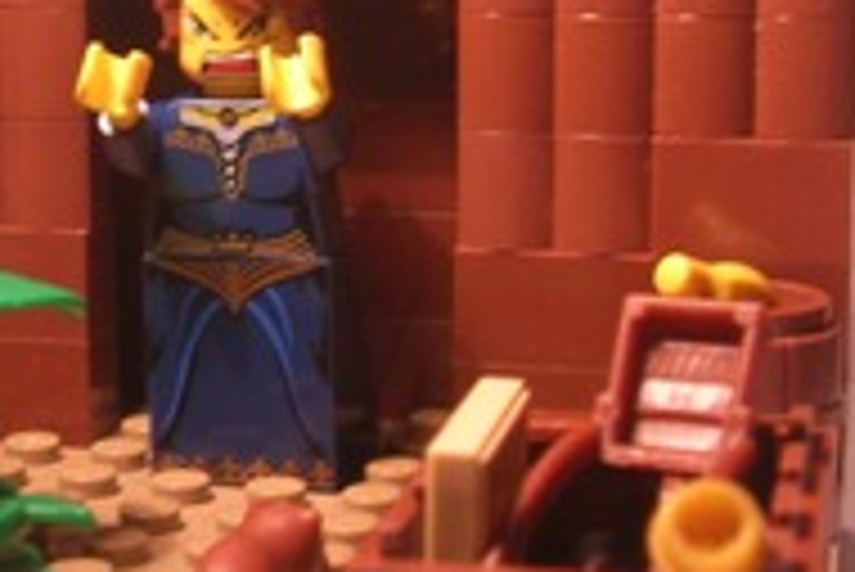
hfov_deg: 21.6
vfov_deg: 14.7
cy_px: 214
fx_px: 2210
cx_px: 148
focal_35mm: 93
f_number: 2.9
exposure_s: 1/37.3
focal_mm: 5.7
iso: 50
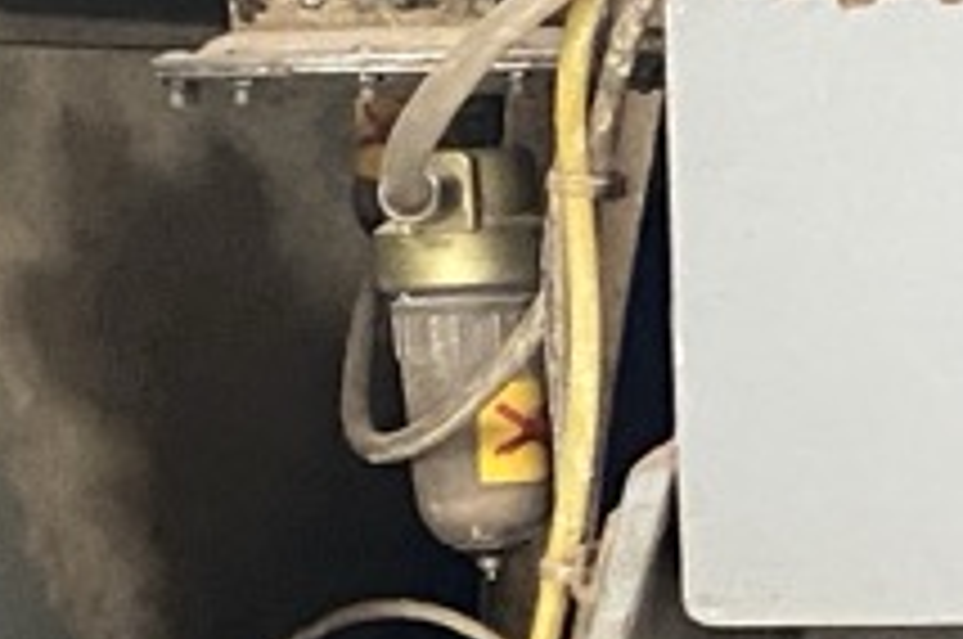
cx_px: 2164
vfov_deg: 8.4
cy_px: 490
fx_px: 4327
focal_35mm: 162
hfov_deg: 11.1
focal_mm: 4.25
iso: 640
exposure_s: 1/33
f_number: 1.8
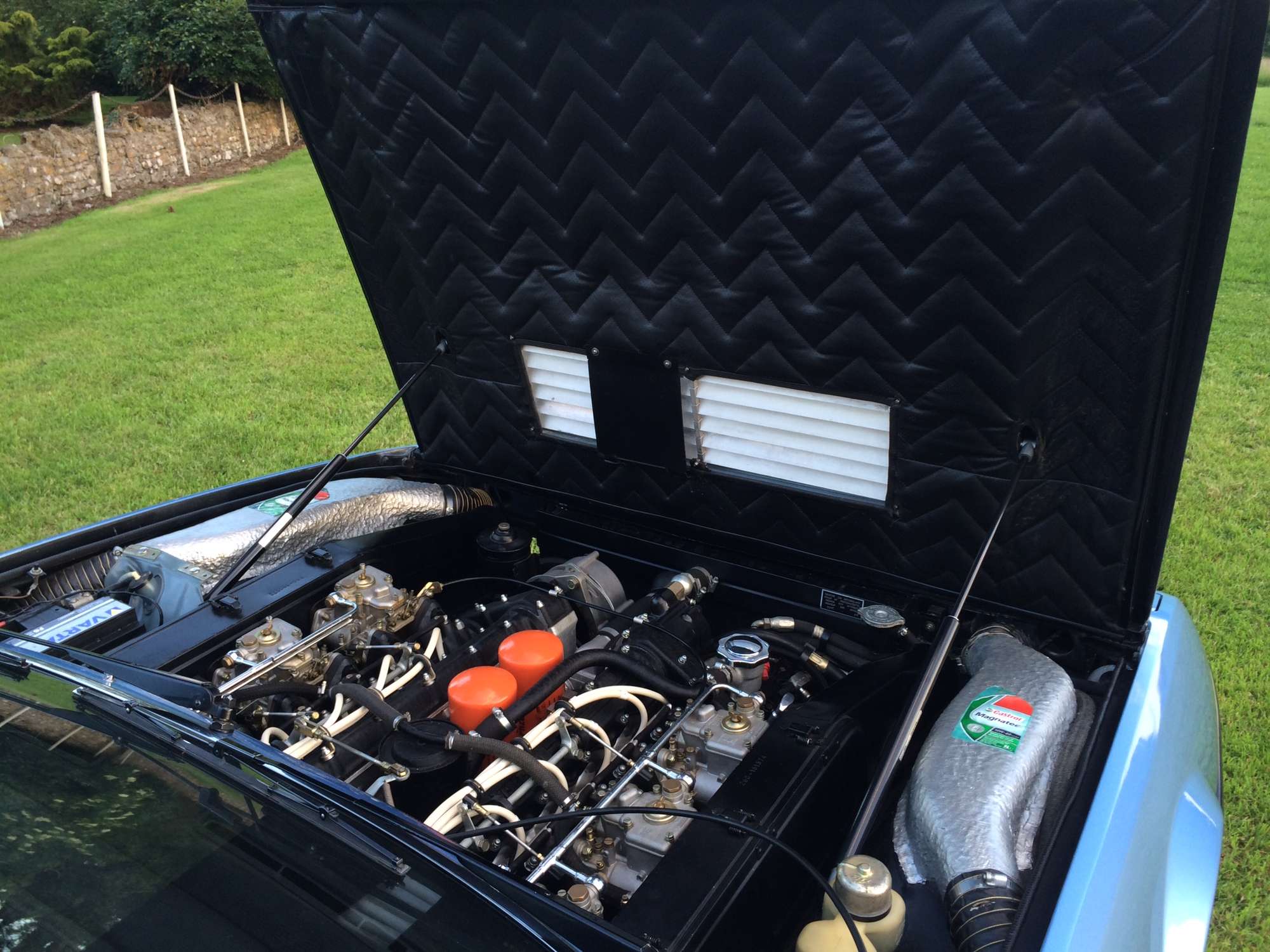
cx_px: 635
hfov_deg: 60.0
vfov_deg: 46.8
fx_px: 1101
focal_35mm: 30
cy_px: 476
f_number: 2.2
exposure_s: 1/34
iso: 32
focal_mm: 4.12
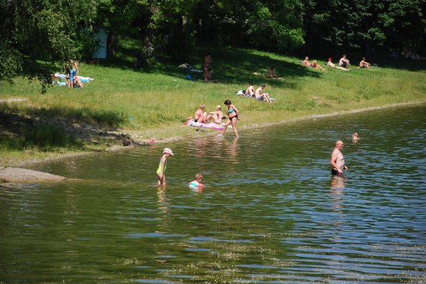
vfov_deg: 8.7
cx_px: 213
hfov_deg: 13.0
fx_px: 1876
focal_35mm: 159
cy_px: 142
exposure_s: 1/640
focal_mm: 105
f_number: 5.6
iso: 200
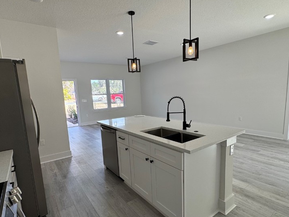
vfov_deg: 65.9
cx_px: 146
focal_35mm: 20
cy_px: 118
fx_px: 167
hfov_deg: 81.7
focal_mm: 2.22
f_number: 2.2
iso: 64
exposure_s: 1/120
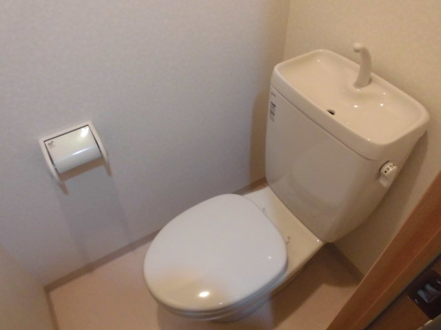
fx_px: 331
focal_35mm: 26
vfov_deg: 53.1
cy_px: 165
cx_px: 220
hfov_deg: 67.3
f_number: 3.5
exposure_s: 1/15
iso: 400
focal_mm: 4.6
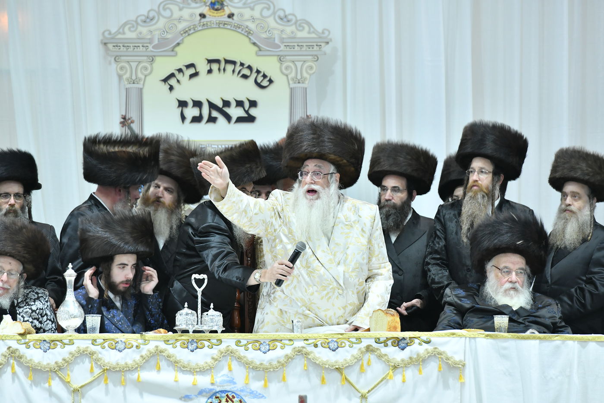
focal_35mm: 200
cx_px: 302
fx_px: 3355
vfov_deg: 6.9
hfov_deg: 10.3
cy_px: 202
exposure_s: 1/125
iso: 2000
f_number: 5.6
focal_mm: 200
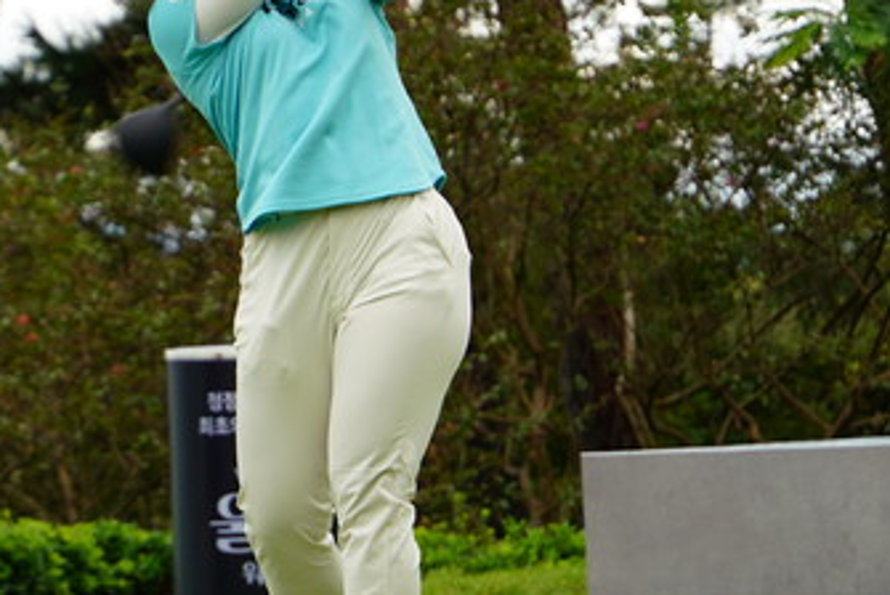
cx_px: 221
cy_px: 331
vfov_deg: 4.0
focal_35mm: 344
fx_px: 8512
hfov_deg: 6.0
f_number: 5.6
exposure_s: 1/200
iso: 160
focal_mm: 115
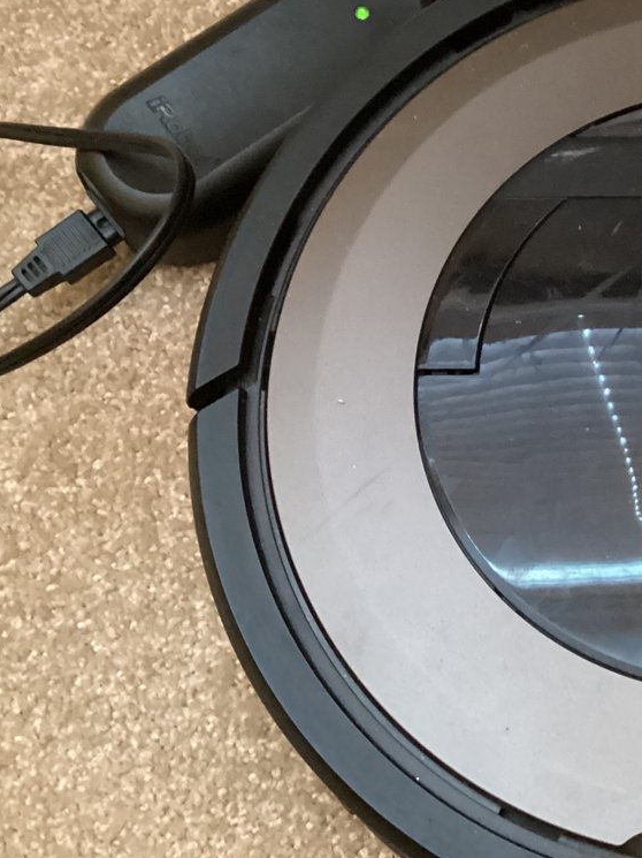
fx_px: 1559
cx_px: 702
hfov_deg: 22.0
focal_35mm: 63
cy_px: 355
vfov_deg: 30.7
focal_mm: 3.3
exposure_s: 1/17
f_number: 2.4
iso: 800
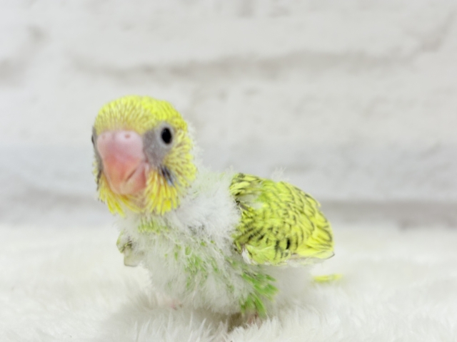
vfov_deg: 28.0
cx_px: 228
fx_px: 687
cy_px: 171
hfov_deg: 36.8
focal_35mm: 52
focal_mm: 5.96
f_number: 1.6
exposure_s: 1/100
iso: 64
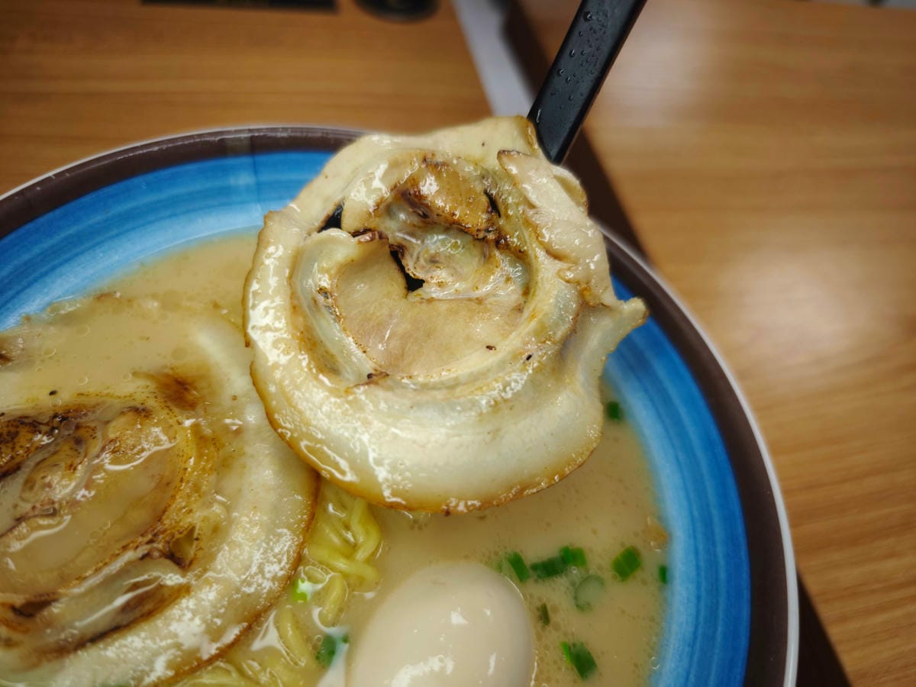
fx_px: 609
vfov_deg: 58.9
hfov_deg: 73.9
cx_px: 458
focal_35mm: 23
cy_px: 344
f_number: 1.63
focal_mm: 8.72
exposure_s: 1/120
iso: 200
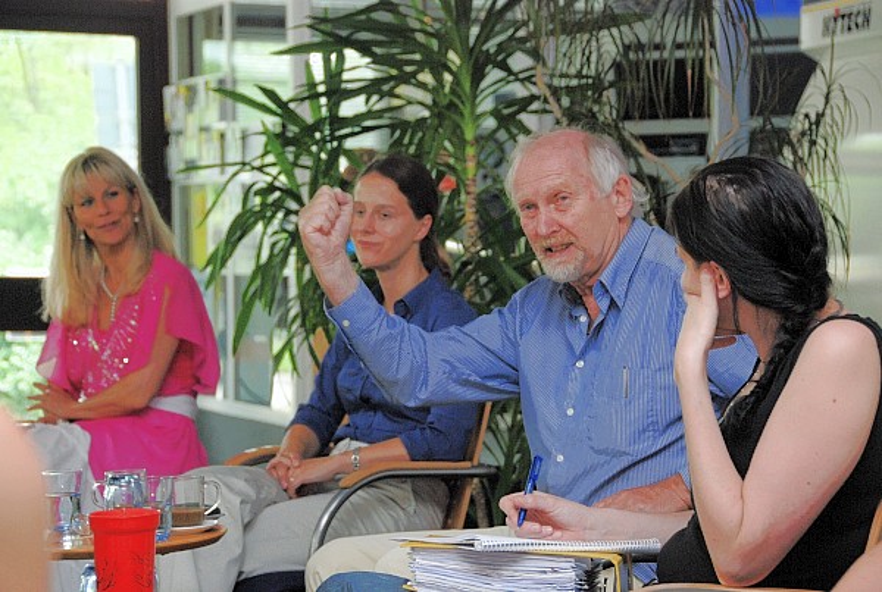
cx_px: 441
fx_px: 2578
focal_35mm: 105
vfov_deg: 13.1
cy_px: 296
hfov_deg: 19.4
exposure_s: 1/60
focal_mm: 70
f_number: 5
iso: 280
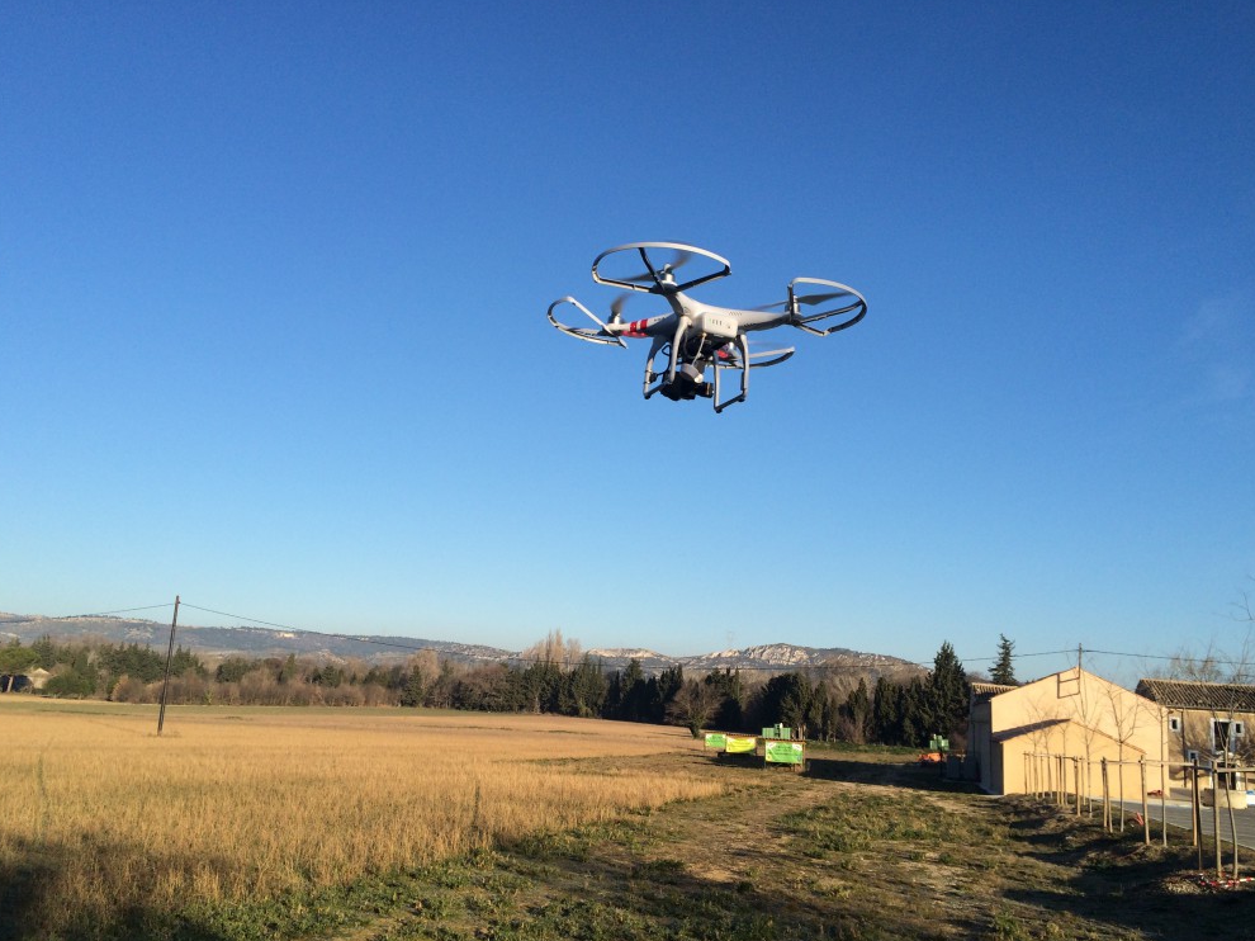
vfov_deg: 46.8
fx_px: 1087
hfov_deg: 60.0
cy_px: 481
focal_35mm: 30
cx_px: 630
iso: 32
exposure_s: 1/2053
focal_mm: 4.15
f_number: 2.2
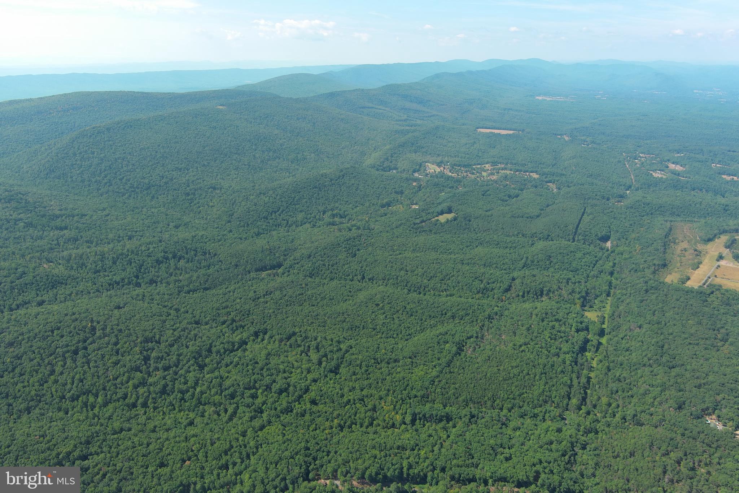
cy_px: 246
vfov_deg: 45.0
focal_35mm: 29
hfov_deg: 63.7
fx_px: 595
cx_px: 370
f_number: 2.8
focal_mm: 10.57
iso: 100
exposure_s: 1/793
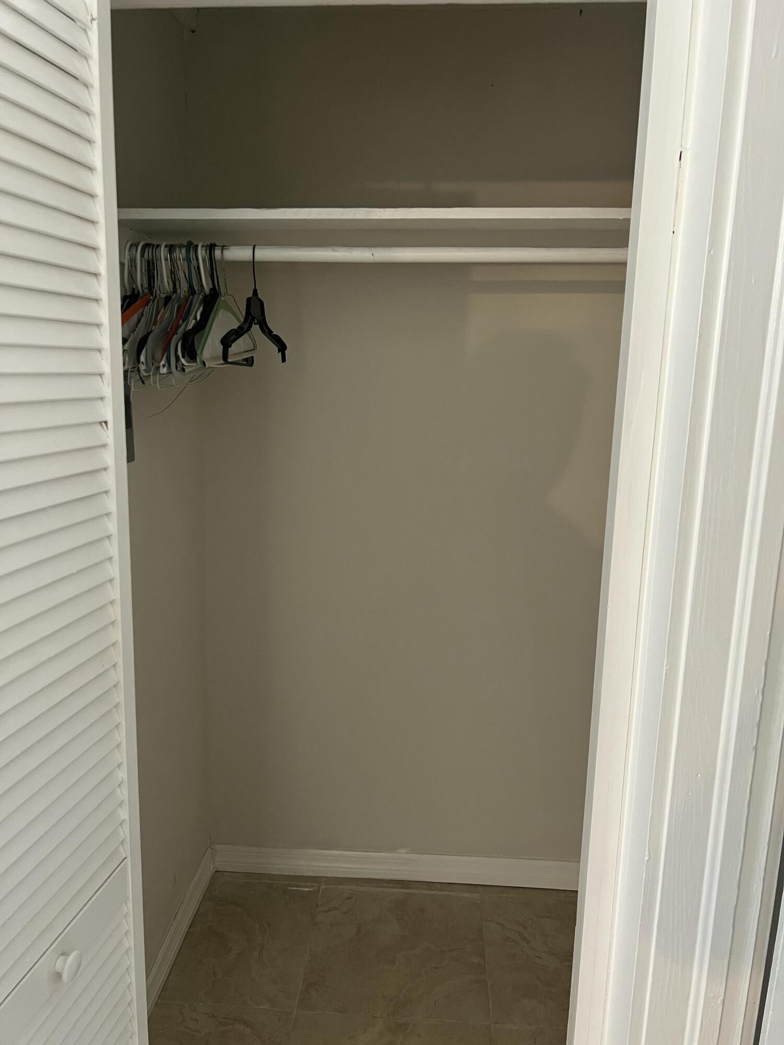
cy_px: 522
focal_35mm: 26
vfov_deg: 67.3
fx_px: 785
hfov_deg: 53.1
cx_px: 392
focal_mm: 5.7
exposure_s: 1/60
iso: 250
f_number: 1.5
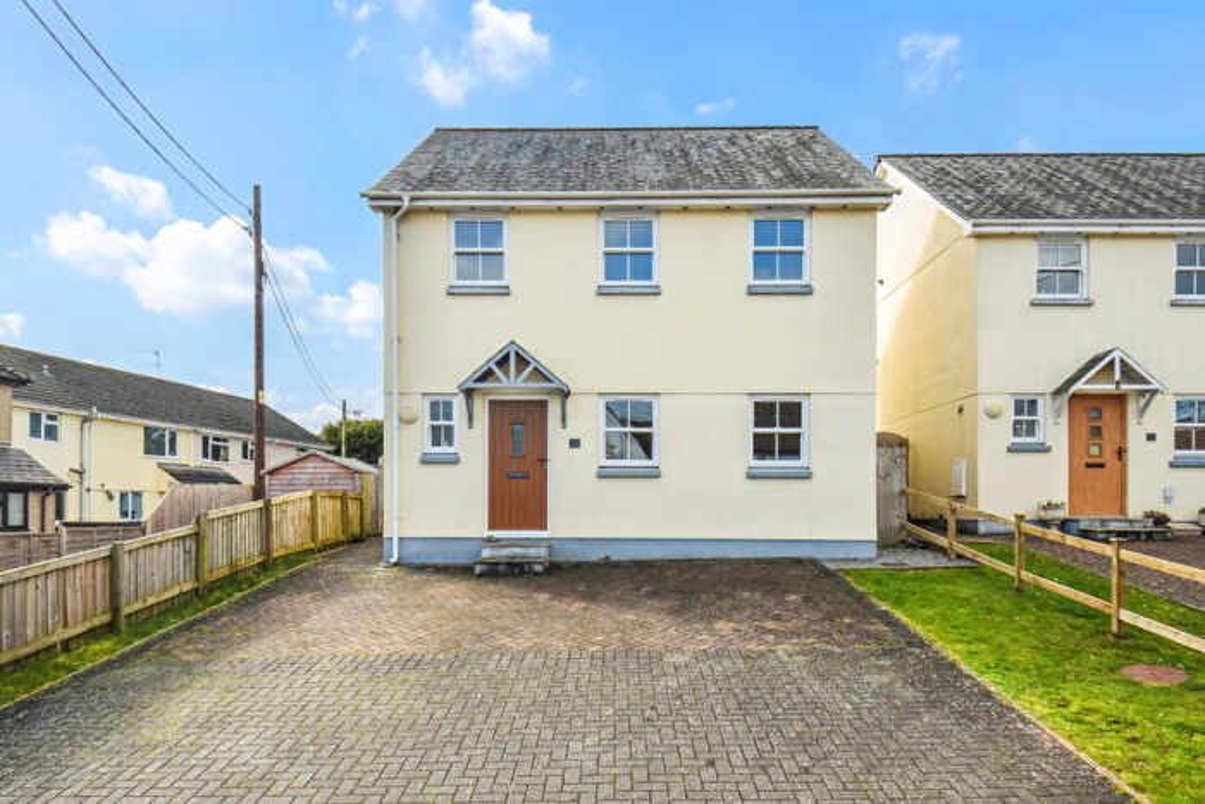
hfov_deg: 77.3
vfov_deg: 56.2
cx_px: 602
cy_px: 402
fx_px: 753
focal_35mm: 22
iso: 100
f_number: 7.1
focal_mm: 15
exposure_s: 1/200
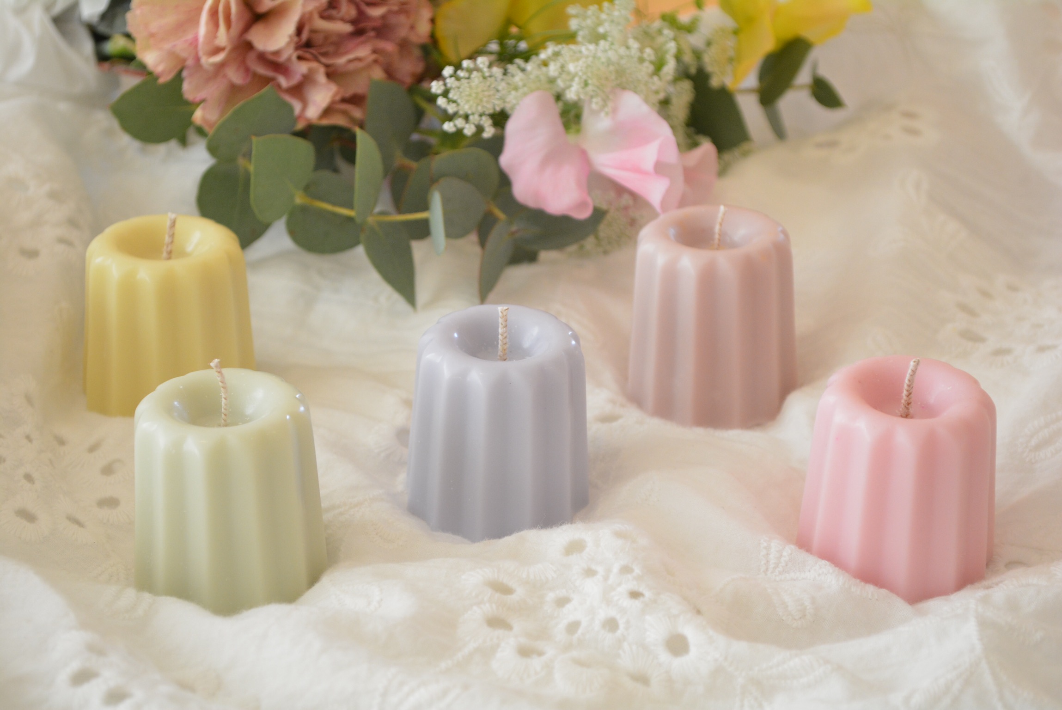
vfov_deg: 16.6
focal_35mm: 82
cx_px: 531
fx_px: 2436
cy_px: 355
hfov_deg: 24.6
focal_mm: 55
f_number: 5.6
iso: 1250
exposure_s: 1/60
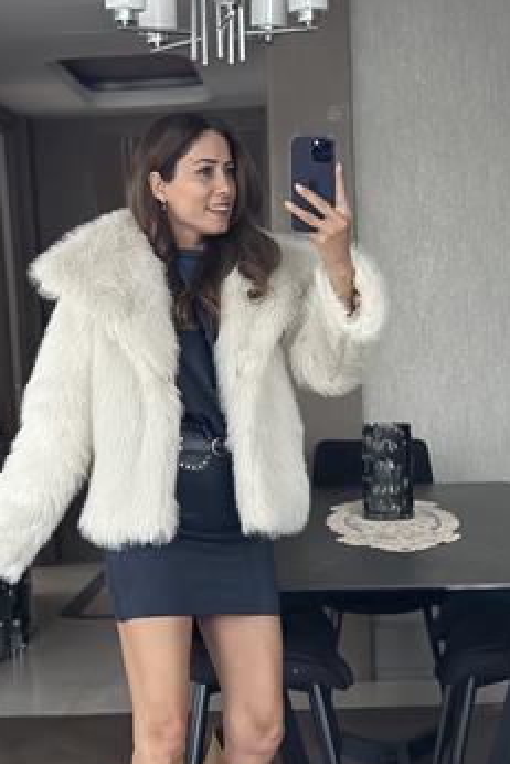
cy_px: 537
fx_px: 1550
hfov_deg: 18.7
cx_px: 199
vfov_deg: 27.4
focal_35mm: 73
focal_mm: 6.86
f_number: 1.78
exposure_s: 1/38
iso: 800
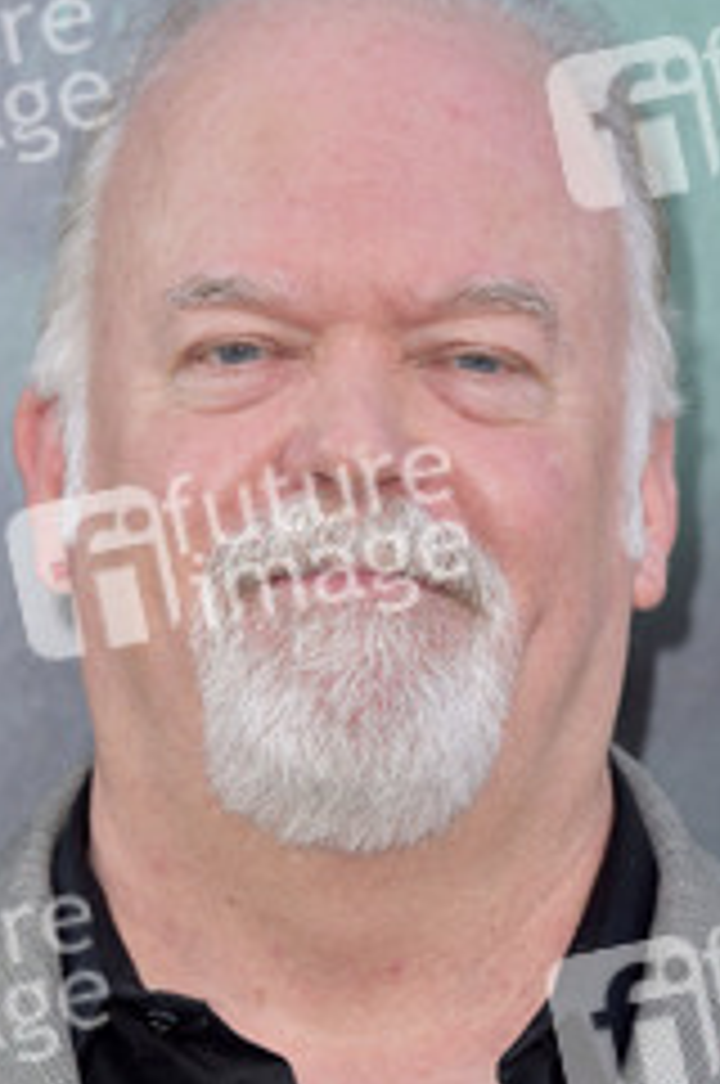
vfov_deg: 4.1
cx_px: 371
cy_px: 778
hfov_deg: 2.7
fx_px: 15012
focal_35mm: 499
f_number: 7.1
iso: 320
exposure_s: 1/250
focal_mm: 300
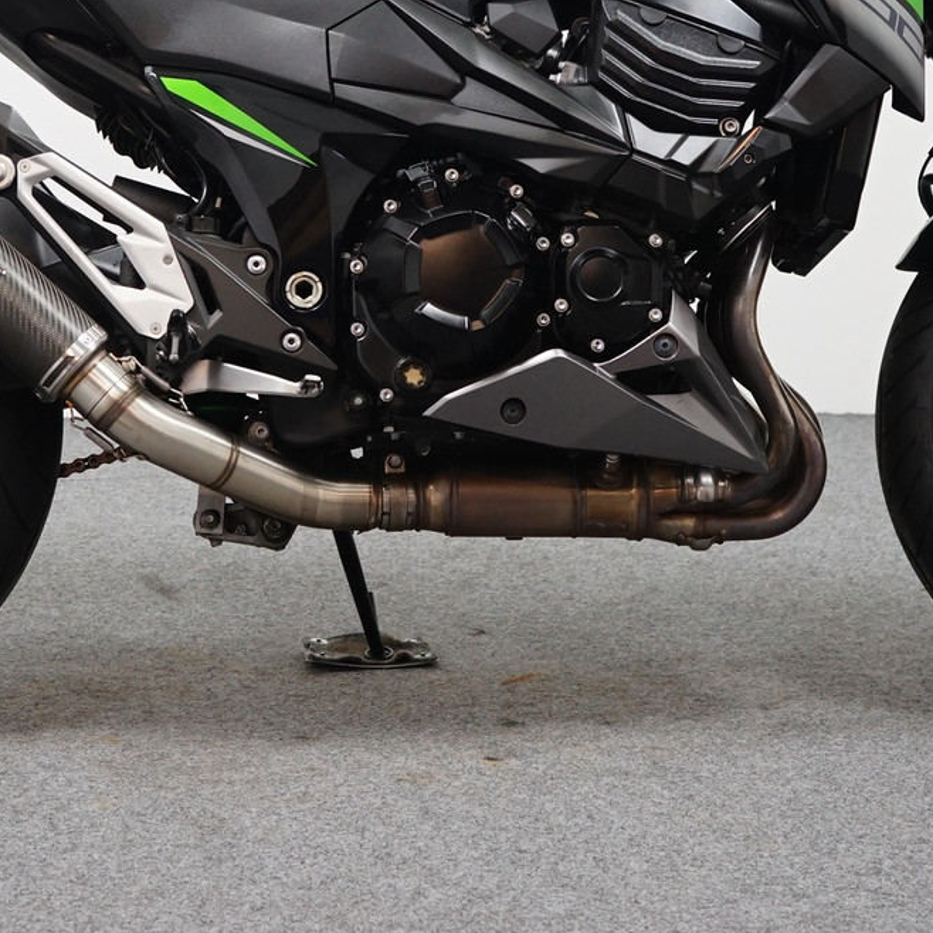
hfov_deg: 13.5
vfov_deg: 13.4
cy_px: 60
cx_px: 383
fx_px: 3934
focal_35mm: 129
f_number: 4.5
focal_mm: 52
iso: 1000
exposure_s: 1/60
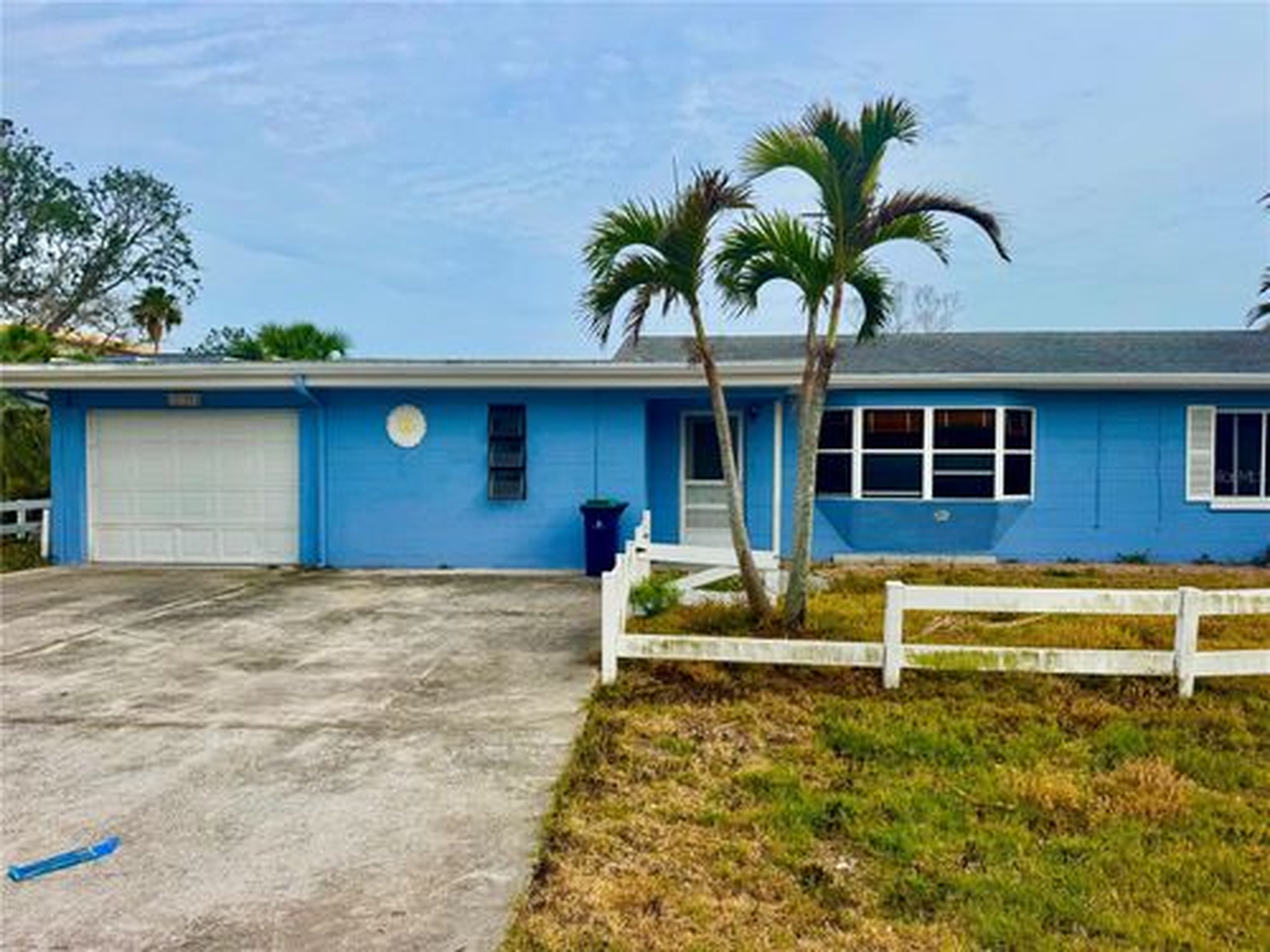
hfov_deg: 71.6
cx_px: 635
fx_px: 881
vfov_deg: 56.8
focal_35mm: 24
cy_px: 476
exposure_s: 1/4608
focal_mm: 6.76
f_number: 1.78
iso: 80
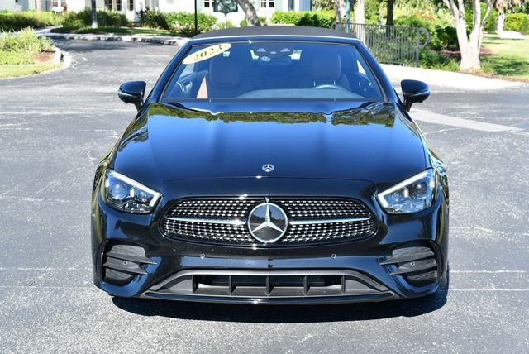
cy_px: 177
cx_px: 264
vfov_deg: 21.3
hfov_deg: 31.4
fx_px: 941
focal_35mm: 64
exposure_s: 1/250
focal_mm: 32
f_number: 7.1
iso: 200
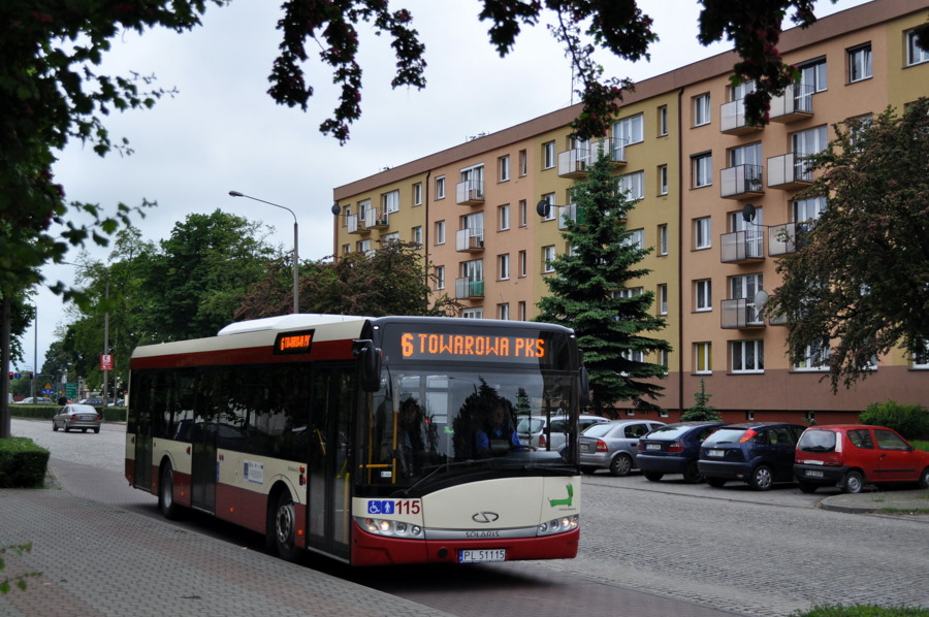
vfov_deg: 28.0
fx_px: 1237
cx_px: 464
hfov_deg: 41.2
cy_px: 308
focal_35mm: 48
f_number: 4.8
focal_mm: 32
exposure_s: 1/1000
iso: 500
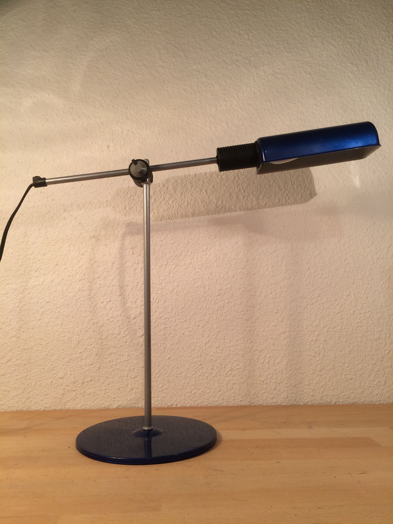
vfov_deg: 61.7
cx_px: 196
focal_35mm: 29
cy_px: 262
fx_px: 439
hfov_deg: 48.2
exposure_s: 1/33
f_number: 2.2
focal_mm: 4.15
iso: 40
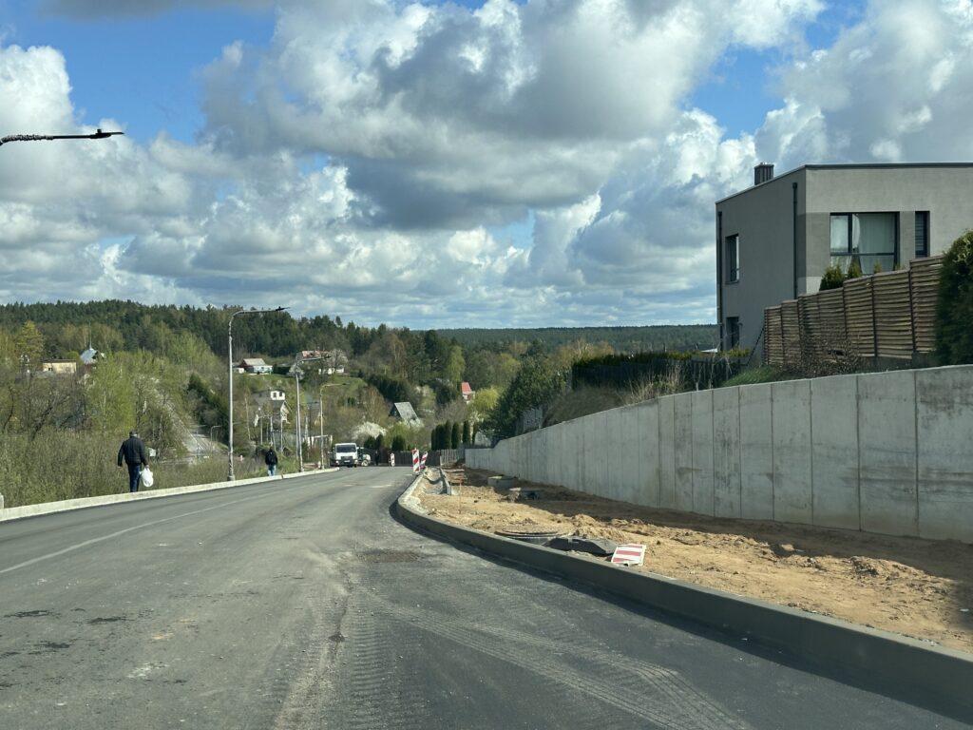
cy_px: 365
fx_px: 1349
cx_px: 486
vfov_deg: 30.3
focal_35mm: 48
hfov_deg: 39.7
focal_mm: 6.86
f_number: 1.78
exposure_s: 1/3876
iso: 64
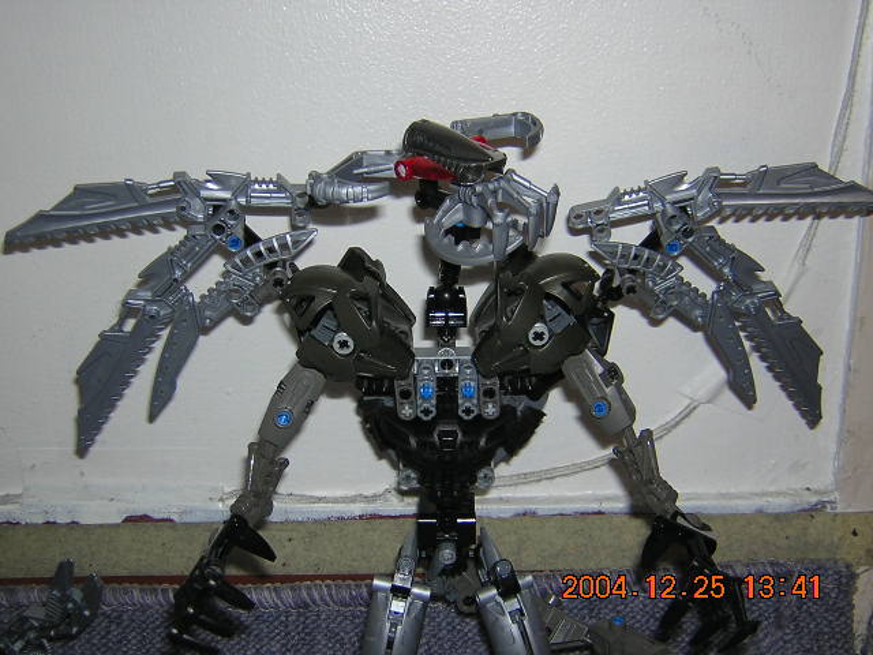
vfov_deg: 30.9
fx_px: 1185
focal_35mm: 47
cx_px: 436
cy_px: 328
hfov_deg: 40.4
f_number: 2.9
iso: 100
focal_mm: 6.1
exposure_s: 1/60.1
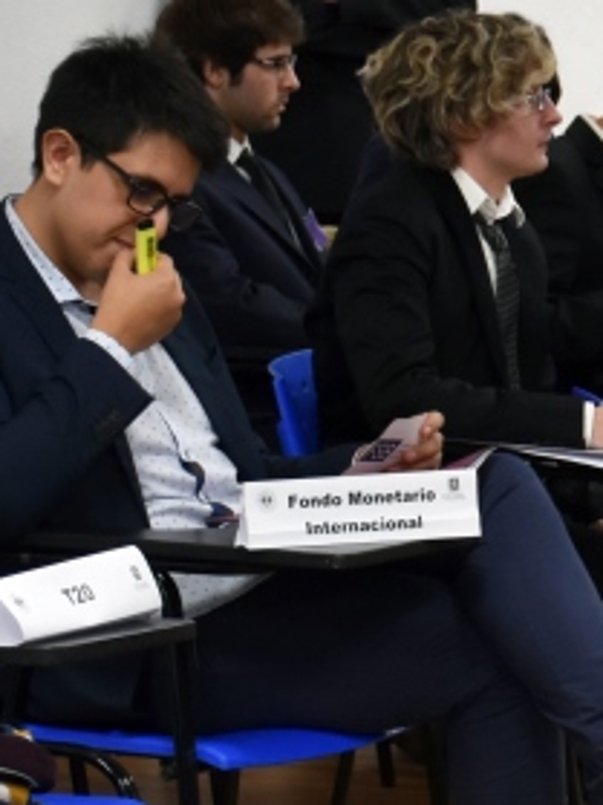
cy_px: 359
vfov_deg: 9.8
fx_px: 4672
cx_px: 1241
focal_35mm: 201
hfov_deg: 7.1
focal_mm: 38
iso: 800
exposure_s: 1/80
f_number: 4.5
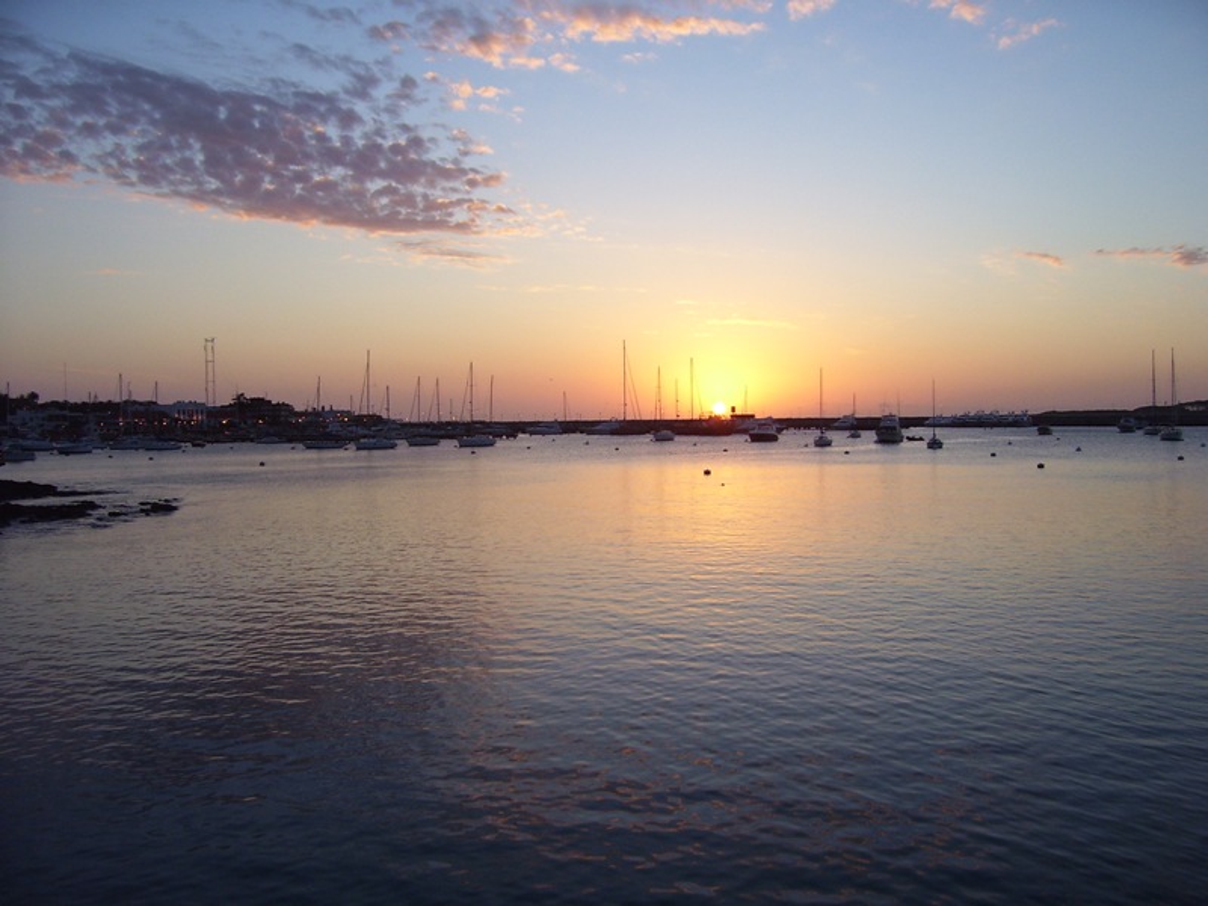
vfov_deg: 41.8
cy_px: 453
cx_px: 604
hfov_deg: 54.0
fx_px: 1187
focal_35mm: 34
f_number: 2.7
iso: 80
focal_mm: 5.6
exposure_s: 1/500
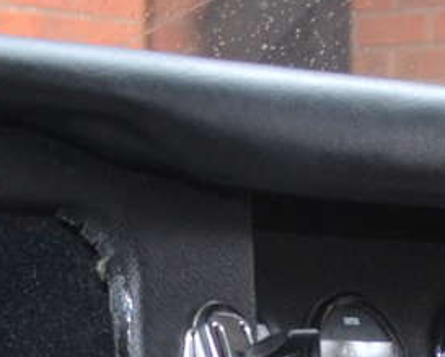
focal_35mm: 206
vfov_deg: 6.8
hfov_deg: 9.2
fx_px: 2716
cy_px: 1056
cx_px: 623
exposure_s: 1/60
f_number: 3.8
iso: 720
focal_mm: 20
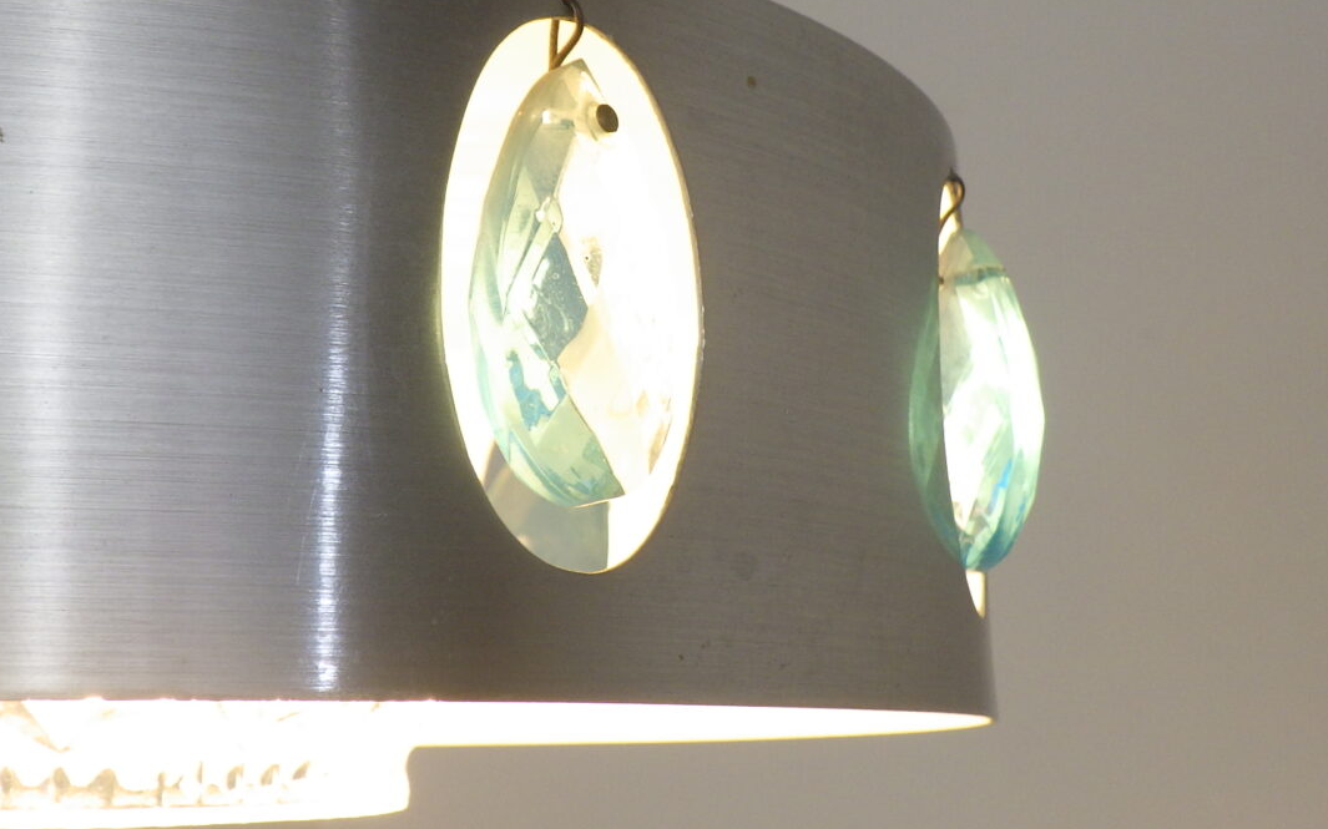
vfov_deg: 19.9
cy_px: 224
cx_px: 569
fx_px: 2352
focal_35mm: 65
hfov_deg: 31.5
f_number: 3.8
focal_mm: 6.1
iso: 125
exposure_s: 1/80
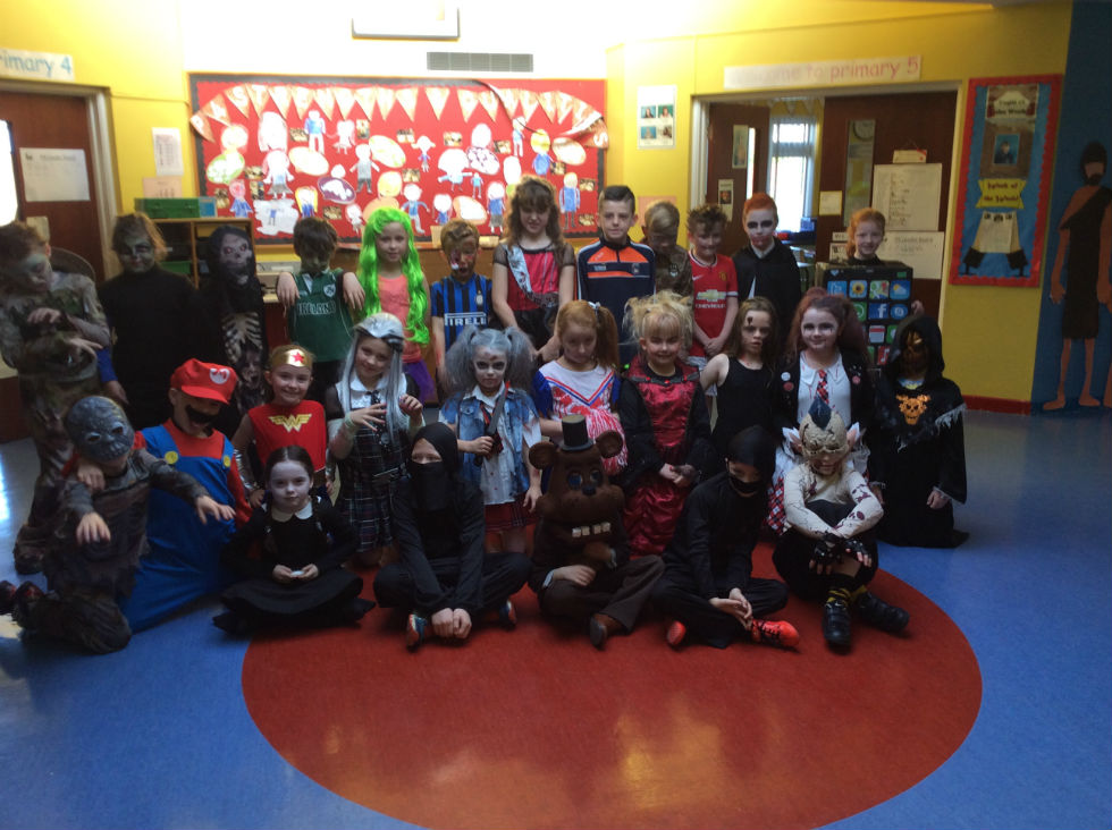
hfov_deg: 56.9
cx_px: 556
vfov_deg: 44.1
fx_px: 1026
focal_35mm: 32
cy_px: 415
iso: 40
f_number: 2.4
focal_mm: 3.3
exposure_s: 1/30
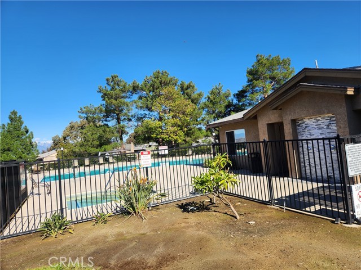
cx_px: 180
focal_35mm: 23
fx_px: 240
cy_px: 135
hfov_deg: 73.9
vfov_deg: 58.9
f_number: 1.8
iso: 20
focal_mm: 5.4
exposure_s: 1/1538
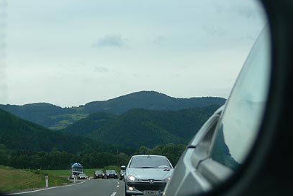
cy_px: 87
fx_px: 1189
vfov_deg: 9.4
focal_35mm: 146
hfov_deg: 14.1
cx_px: 149
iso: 100
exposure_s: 1/1000
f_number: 3.6
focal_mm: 25
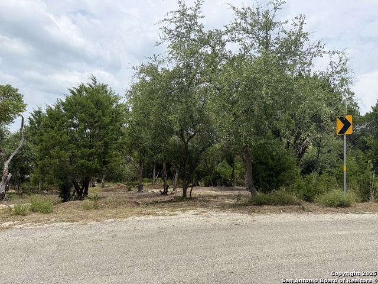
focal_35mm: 24
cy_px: 142
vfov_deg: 56.8
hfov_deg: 71.6
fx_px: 262
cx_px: 189
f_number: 1.78
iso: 80
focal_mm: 6.76
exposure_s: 1/5714
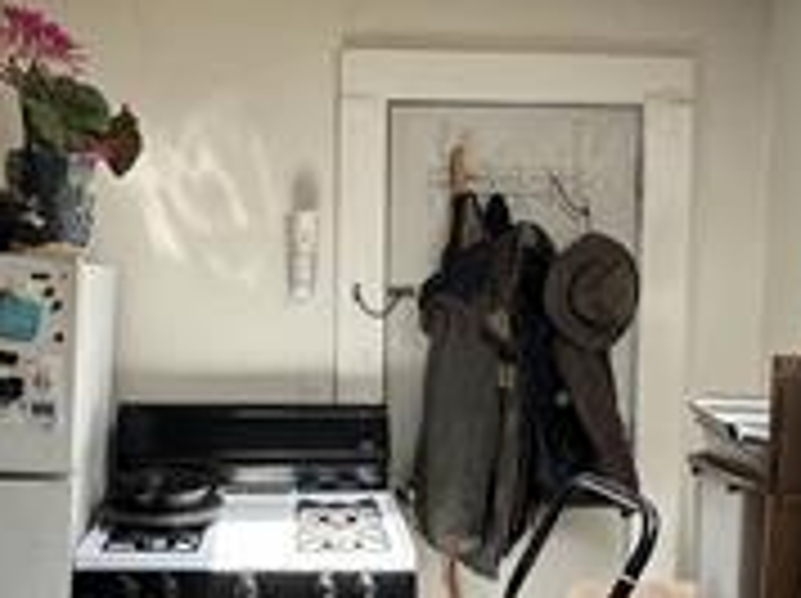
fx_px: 971
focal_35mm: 42
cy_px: 348
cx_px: 331
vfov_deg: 34.2
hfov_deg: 44.7
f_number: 2.2
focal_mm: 2.22
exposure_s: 1/99
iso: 50
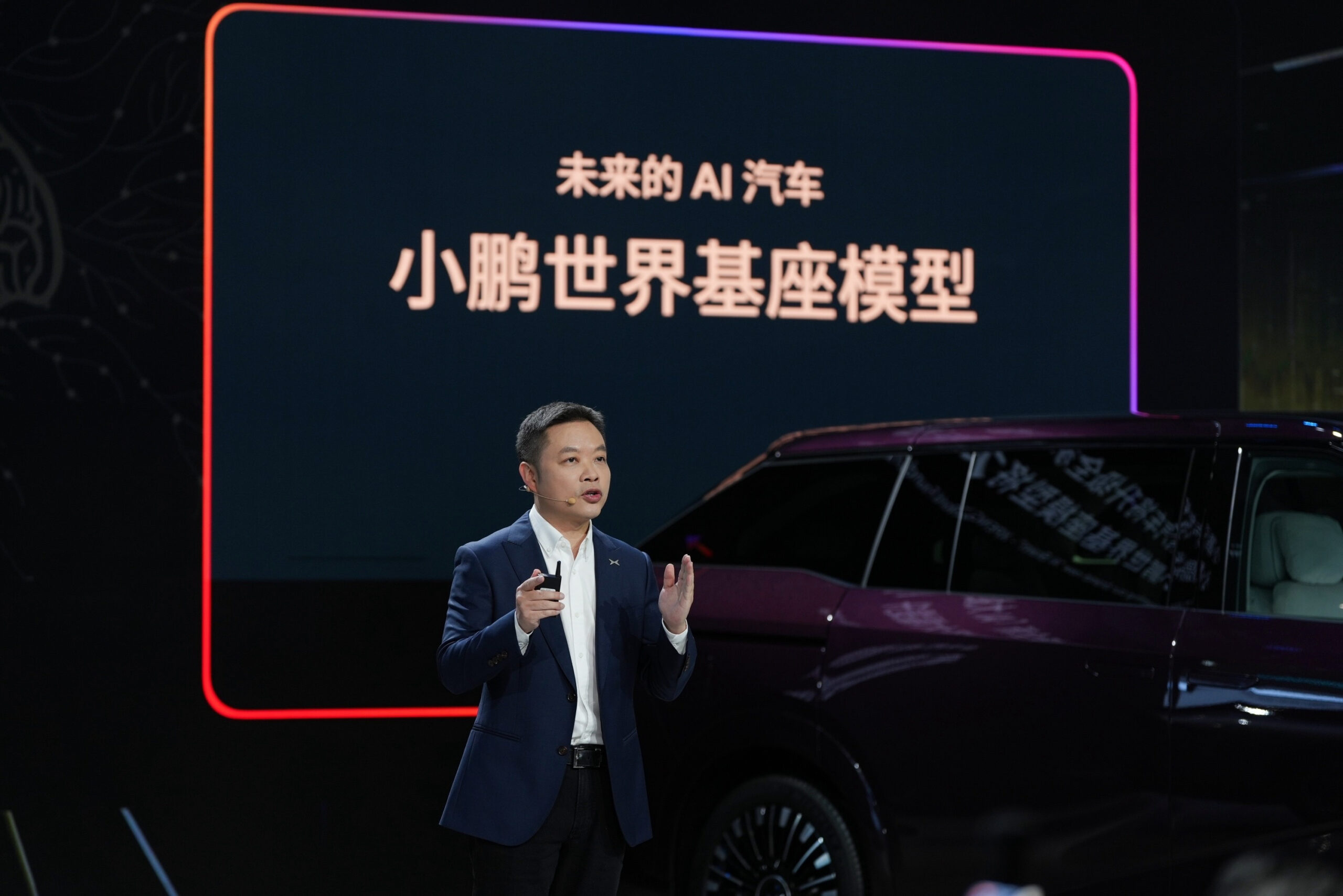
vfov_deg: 11.4
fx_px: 4477
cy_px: 448
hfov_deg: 17.1
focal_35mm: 120
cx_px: 672
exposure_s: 1/200
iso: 400
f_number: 2.8
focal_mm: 120
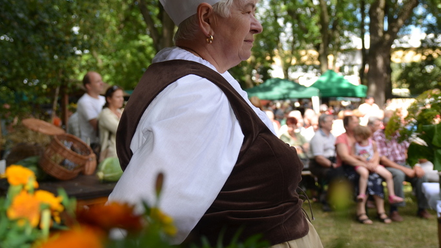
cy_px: 113
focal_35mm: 46
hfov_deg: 44.6
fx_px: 538
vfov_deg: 25.9
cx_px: 219
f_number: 4.5
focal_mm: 28
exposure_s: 1/200
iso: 100
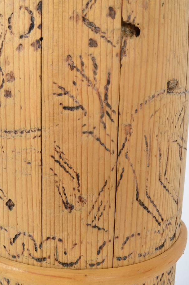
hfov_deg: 30.9
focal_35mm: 43
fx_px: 340
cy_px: 120
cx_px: 70
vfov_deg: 45.4
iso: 200
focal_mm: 22
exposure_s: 1/125
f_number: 14
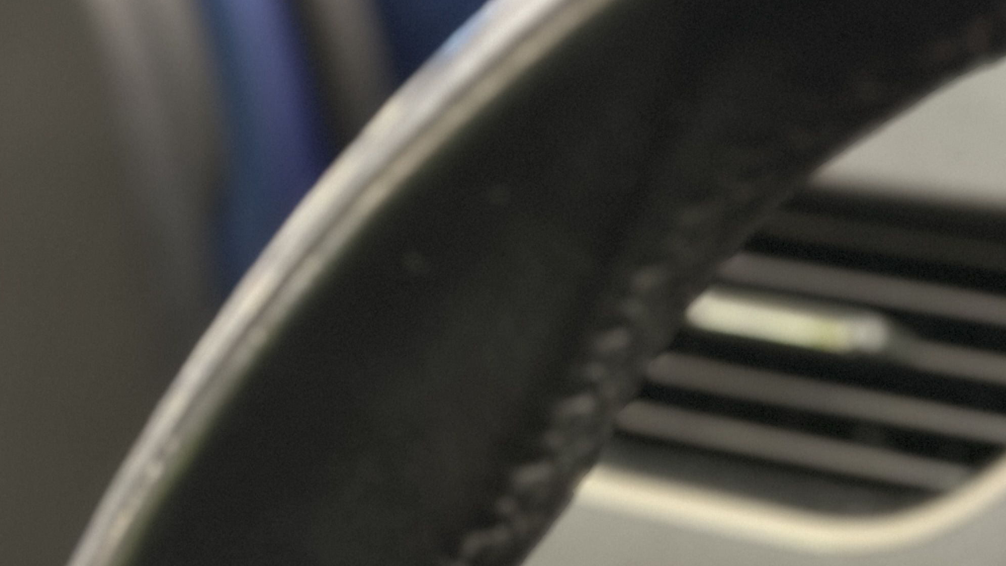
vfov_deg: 11.2
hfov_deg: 19.9
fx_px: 2828
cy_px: 671
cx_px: 813
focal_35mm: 106
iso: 640
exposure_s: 1/27
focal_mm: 6.86
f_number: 1.78
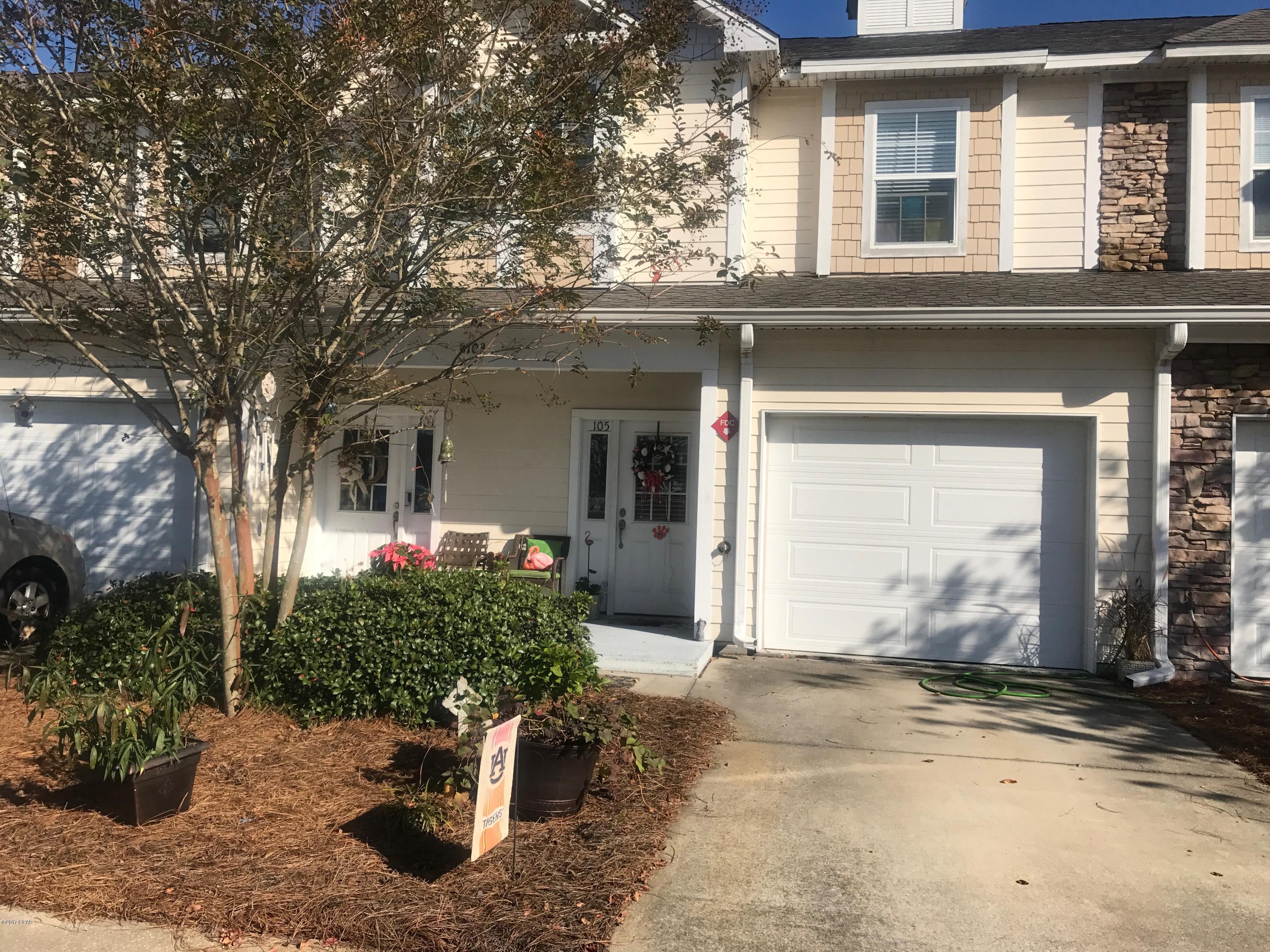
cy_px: 476
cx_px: 635
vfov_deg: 49.7
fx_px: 1027
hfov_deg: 63.4
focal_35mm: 28
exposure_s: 1/3300
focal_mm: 3.99
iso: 20
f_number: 1.8
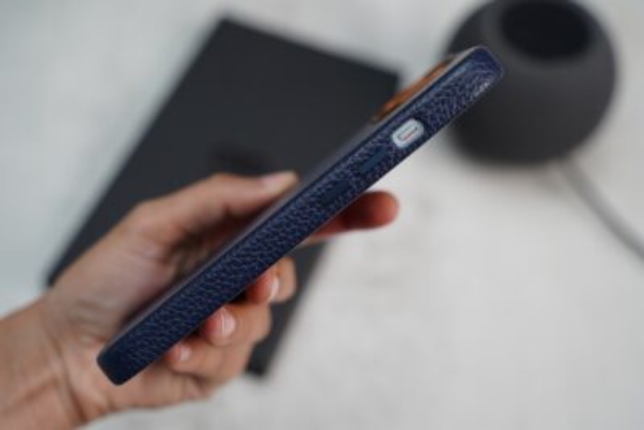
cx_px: 322
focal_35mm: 56
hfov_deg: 35.6
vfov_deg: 24.2
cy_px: 215
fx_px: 1002
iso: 800
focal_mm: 56
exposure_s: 1/60
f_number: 4
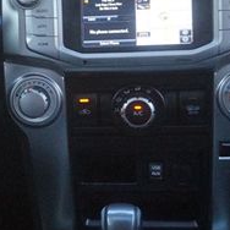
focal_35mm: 104
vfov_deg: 16.7
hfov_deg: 16.1
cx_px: -45
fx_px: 782
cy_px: 84
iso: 3200
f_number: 4.5
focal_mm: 24
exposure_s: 1/160
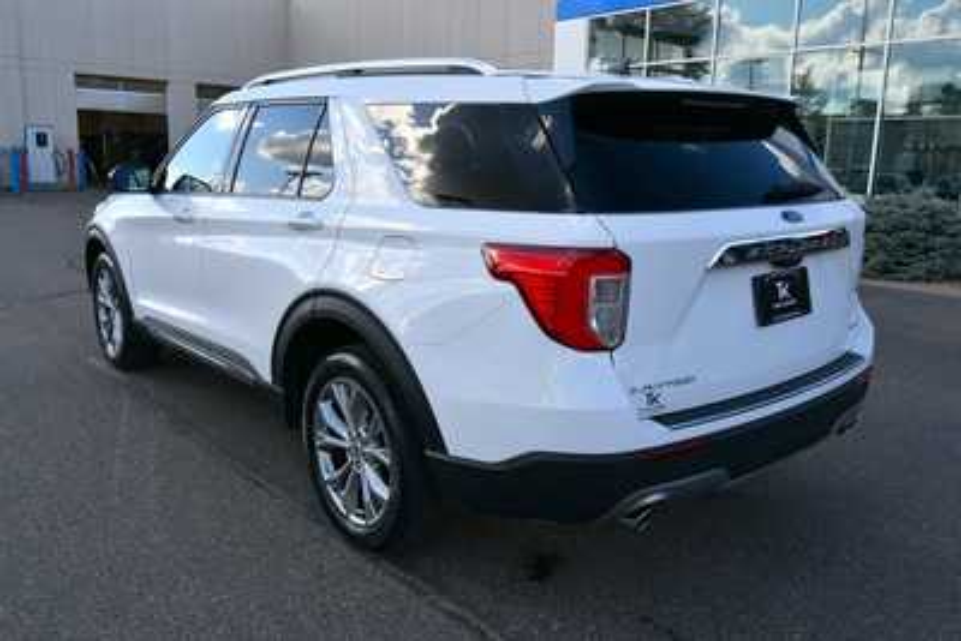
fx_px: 801
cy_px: 320
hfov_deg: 61.9
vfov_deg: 43.6
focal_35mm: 30
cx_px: 480
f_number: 8
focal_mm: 20
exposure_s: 1/250
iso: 160
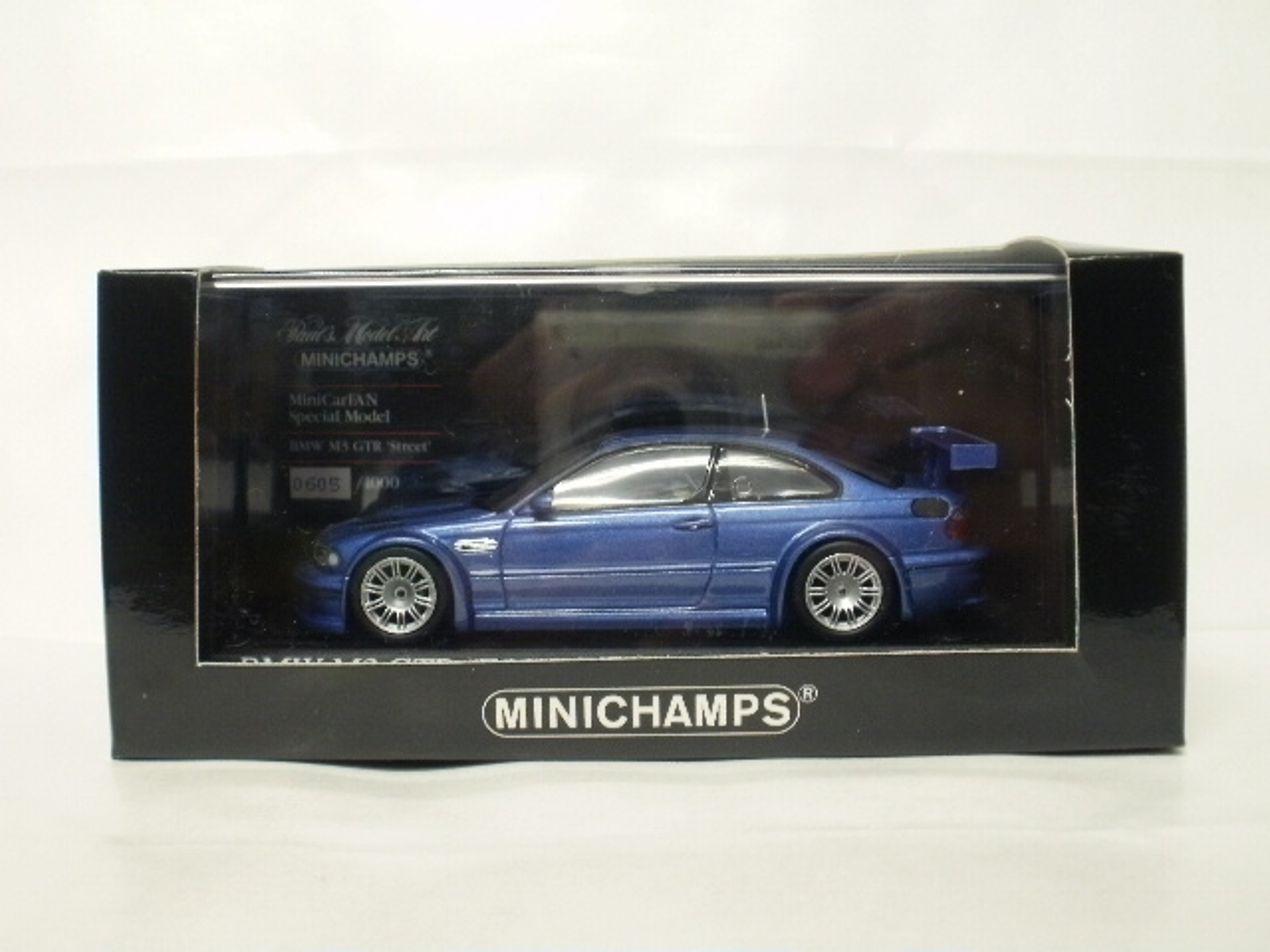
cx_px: 635
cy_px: 476
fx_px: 1614
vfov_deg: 32.9
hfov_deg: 42.9
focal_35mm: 44
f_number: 4
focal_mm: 7.7
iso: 125
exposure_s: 1/6
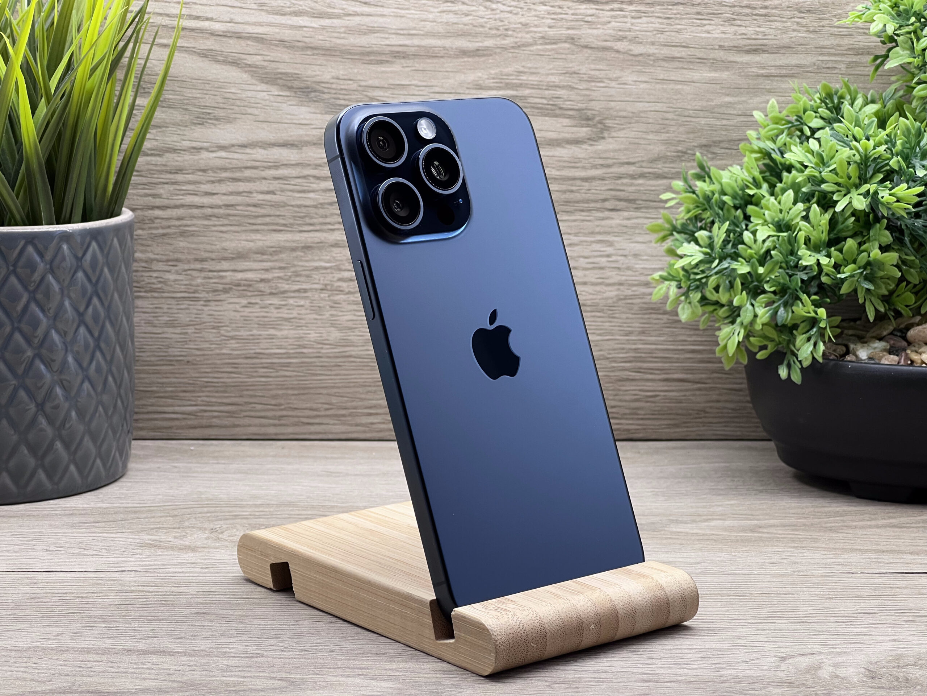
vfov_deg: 19.1
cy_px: 348
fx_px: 2062
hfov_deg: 25.3
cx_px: 464
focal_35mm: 77
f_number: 2.8
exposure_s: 1/100
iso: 100
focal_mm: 9
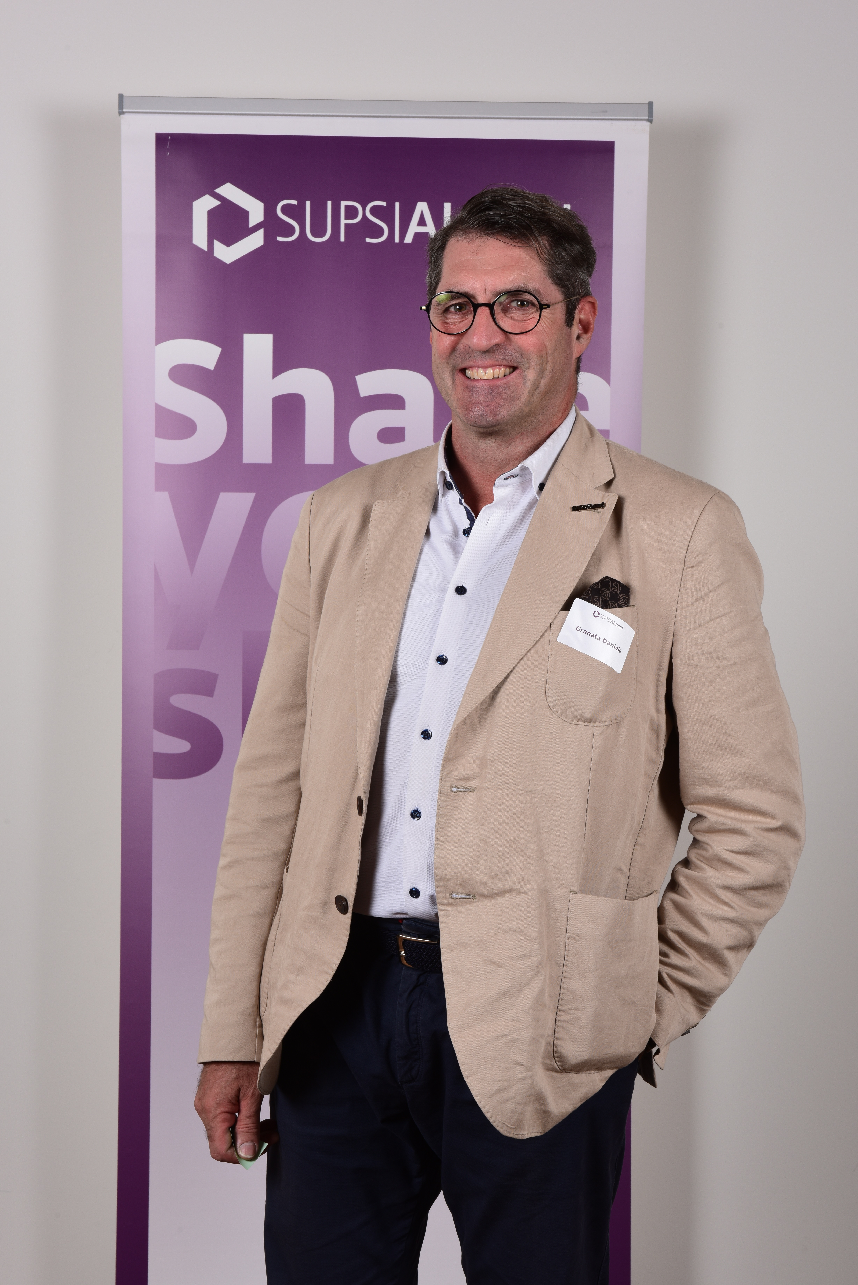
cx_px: 429
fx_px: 2000
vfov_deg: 35.6
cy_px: 642
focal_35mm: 56
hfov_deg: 24.2
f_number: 13
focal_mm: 56
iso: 250
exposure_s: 1/125
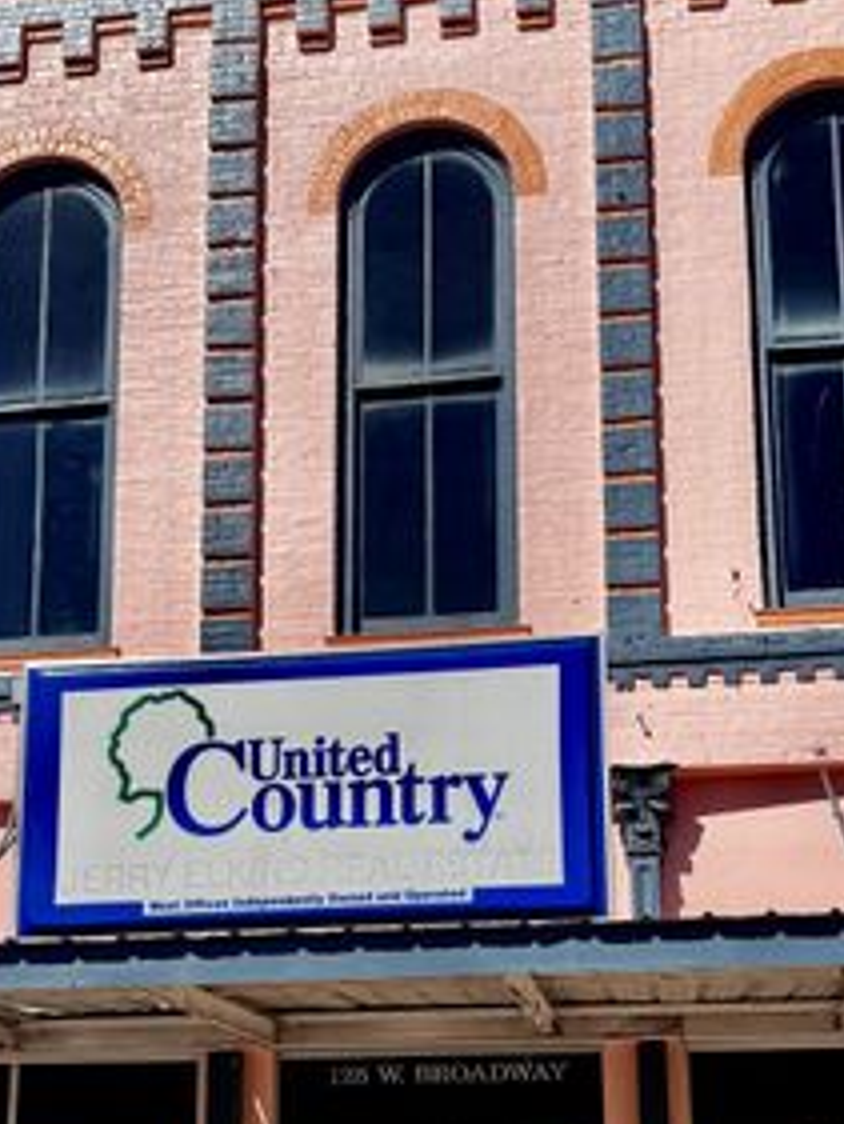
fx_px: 1852
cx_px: 380
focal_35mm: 57
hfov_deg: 25.7
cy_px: 850
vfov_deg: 33.1
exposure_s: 1/10417
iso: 80
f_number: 1.78
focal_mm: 6.76
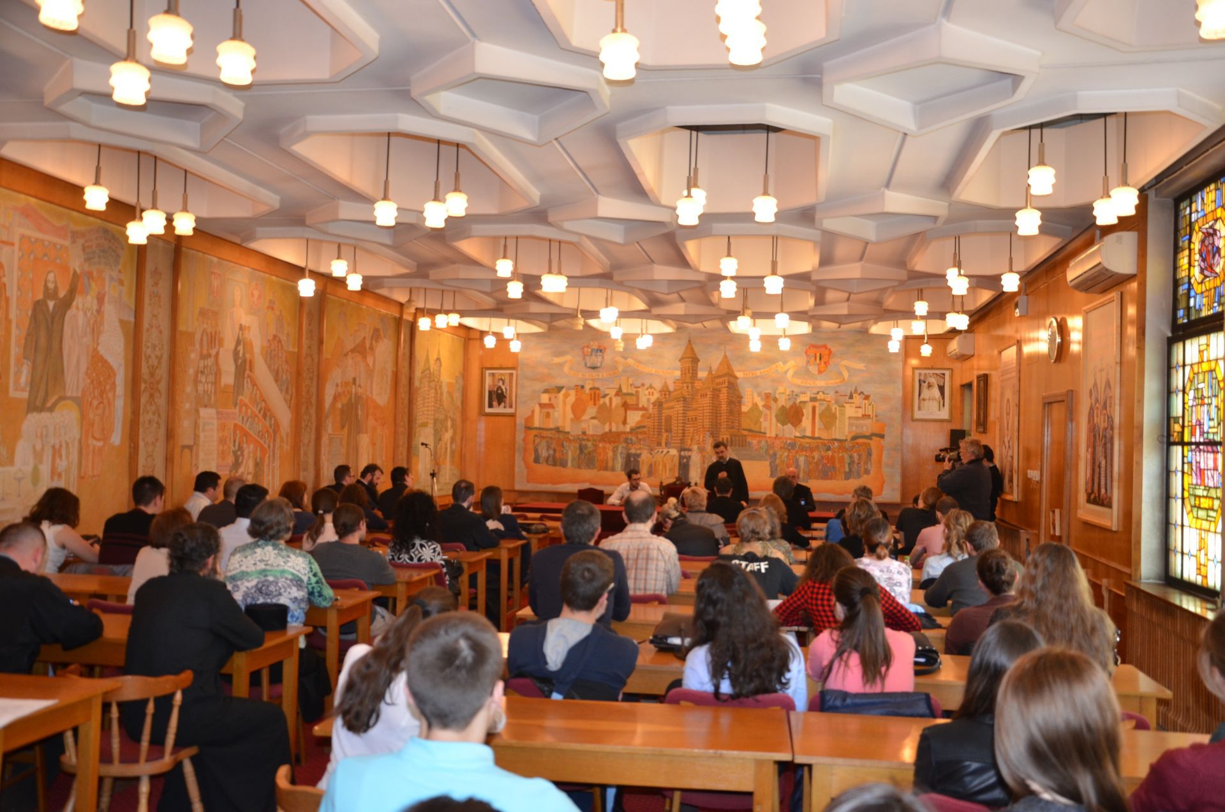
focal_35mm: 33
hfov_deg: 57.3
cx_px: 612
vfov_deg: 39.8
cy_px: 406
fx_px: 1121
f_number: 3.8
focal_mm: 22
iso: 640
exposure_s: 1/60
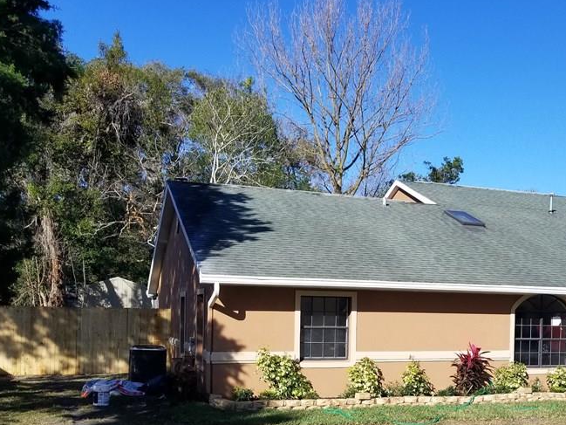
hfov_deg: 44.5
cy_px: 316
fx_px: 671
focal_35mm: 41
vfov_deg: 34.4
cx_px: 412
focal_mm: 4.25
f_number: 1.7
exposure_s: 1/2088
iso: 50
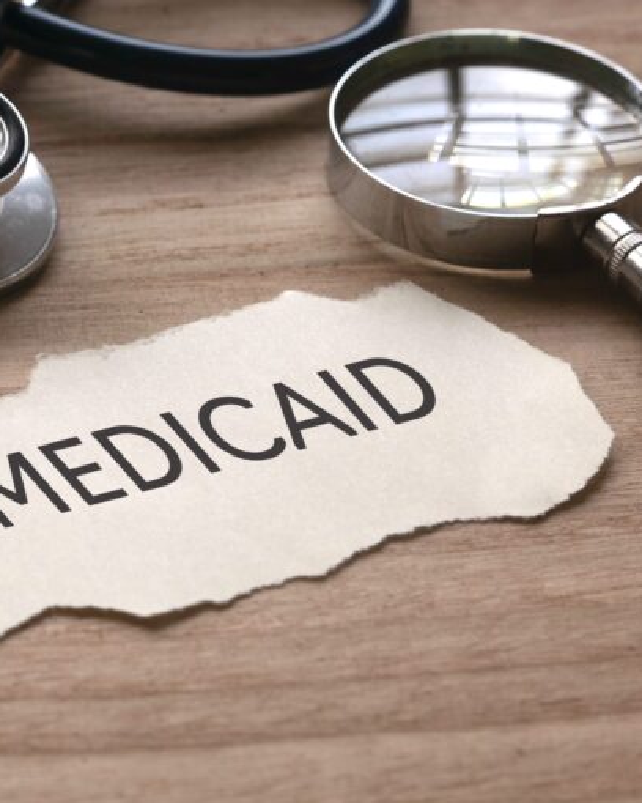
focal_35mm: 106
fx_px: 2518
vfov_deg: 18.1
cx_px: 120
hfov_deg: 14.4
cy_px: 402
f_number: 4.5
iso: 200
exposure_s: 1/125
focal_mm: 34
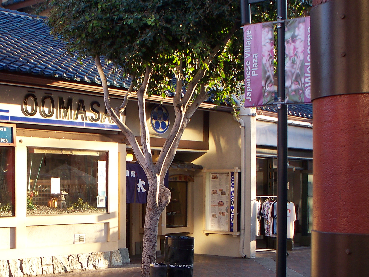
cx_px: 107
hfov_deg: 27.9
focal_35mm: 69
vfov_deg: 21.2
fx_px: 735
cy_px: 199
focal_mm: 7.54
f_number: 2.8
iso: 64
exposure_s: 1/80
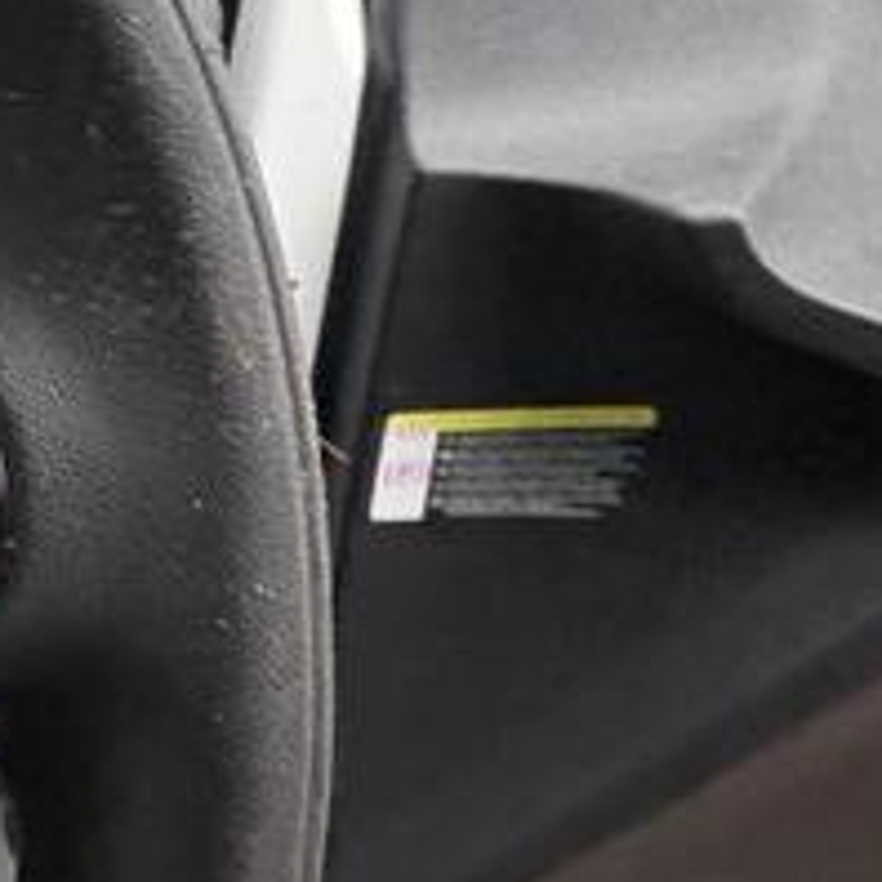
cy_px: 762
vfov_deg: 29.5
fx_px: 1614
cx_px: -989
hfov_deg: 17.7
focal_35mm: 56
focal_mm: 2.22
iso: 800
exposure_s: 1/41
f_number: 2.2
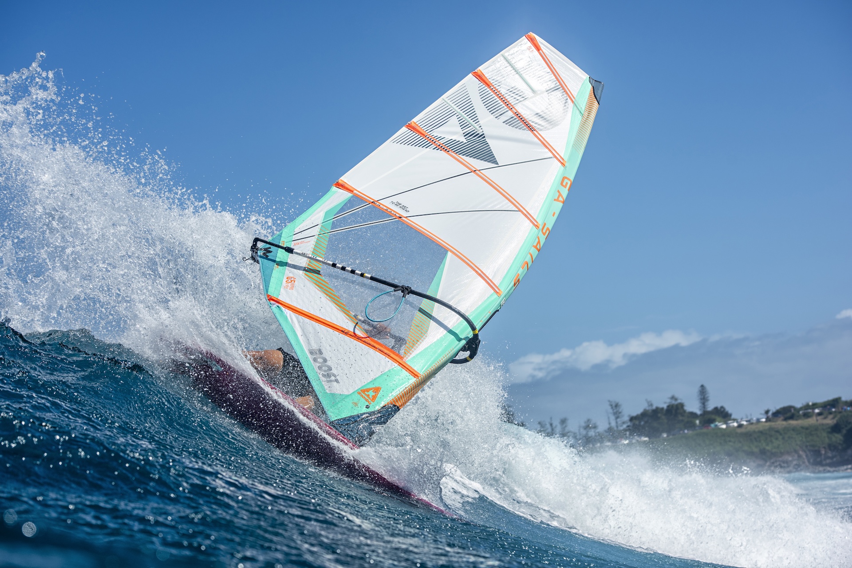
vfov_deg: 14.9
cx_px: 426
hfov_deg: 22.1
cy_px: 284
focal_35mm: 92
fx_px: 2178
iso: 100
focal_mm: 92
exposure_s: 1/1250
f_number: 6.3
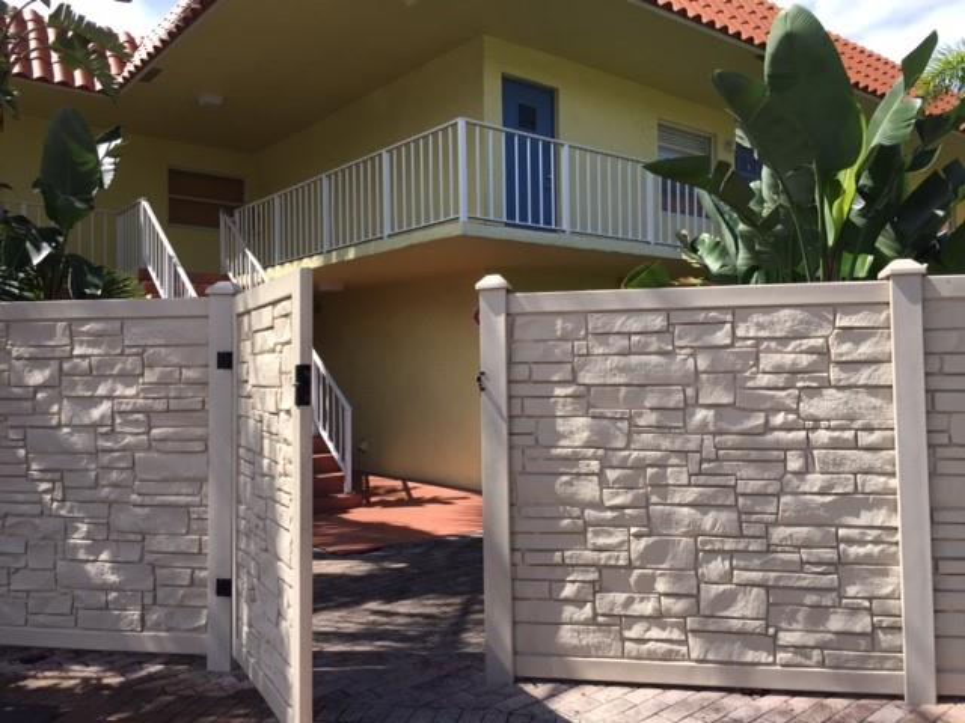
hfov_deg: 61.7
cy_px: 362
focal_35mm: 29
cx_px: 482
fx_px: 808
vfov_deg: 48.2
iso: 32
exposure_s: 1/1236
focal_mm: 4.15
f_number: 2.2
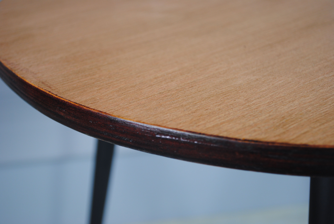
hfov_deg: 33.4
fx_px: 557
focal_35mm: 60
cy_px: 112
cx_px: 167
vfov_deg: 22.7
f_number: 5.3
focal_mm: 40
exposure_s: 1/40
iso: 200
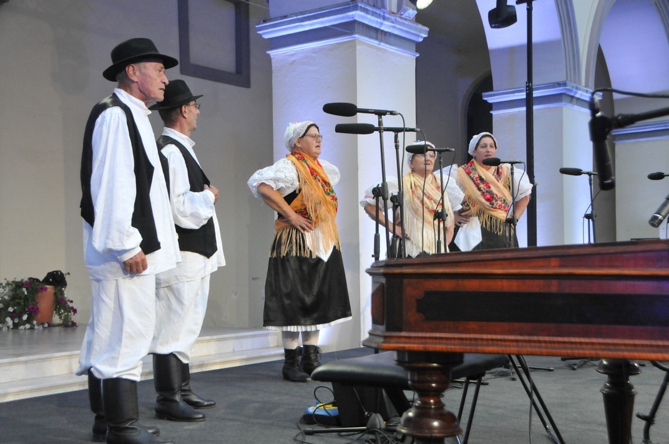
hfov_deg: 41.2
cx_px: 334
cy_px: 222
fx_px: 891
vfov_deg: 28.0
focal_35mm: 48
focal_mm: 32
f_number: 5.6
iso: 1600
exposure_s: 1/125
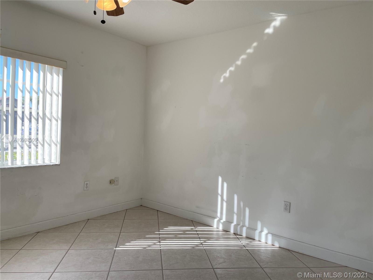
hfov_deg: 67.3
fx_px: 280
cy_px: 140
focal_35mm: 26
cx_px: 186
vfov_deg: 53.1
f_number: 1.6
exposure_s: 1/379
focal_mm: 4.2
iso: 32
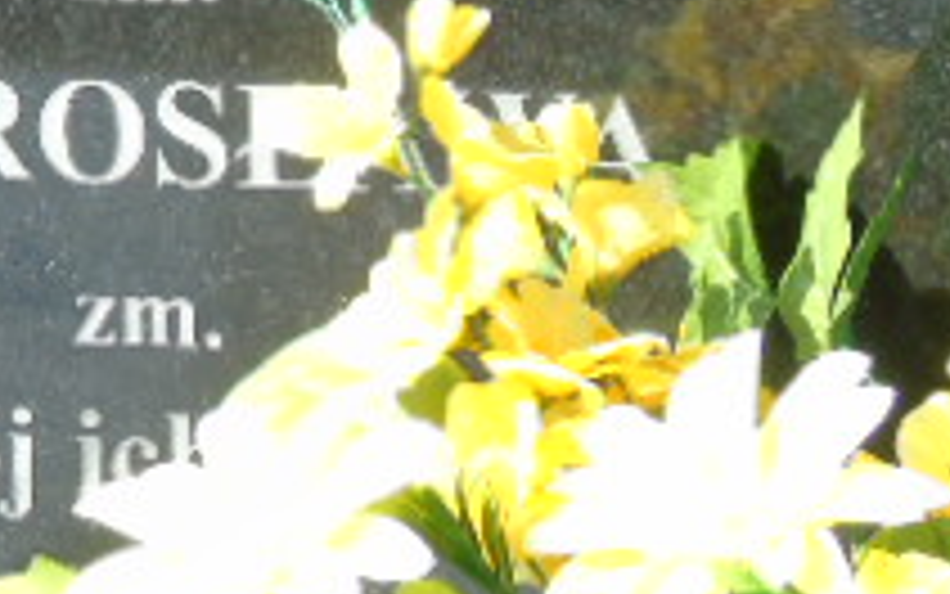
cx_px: -104
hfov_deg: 6.0
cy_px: -180
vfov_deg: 3.8
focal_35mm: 348
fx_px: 9012
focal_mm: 19
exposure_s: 1/200
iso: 80
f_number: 4.4
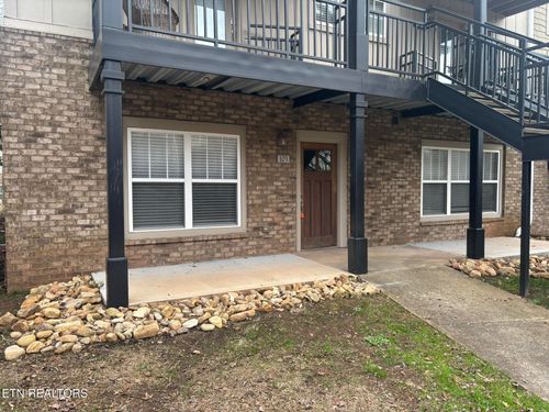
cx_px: 274
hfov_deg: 67.3
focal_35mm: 26
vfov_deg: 53.1
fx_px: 412
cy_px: 206
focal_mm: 5.96
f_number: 1.6
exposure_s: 1/121
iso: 64
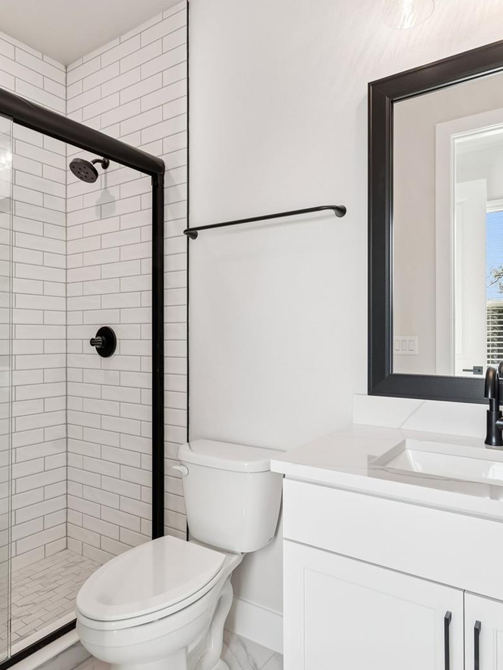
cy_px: 335
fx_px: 426
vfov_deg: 76.4
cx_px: 252
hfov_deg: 61.1
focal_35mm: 22
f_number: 7.1
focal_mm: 10
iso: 100
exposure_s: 1/10
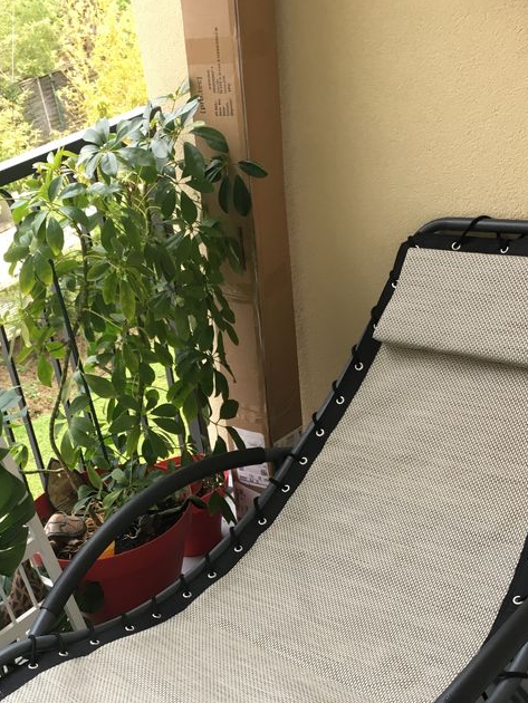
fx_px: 935
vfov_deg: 40.4
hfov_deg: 31.2
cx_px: 165
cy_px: 501
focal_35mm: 46
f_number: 2.2
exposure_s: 1/33
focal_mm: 4.15
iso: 32
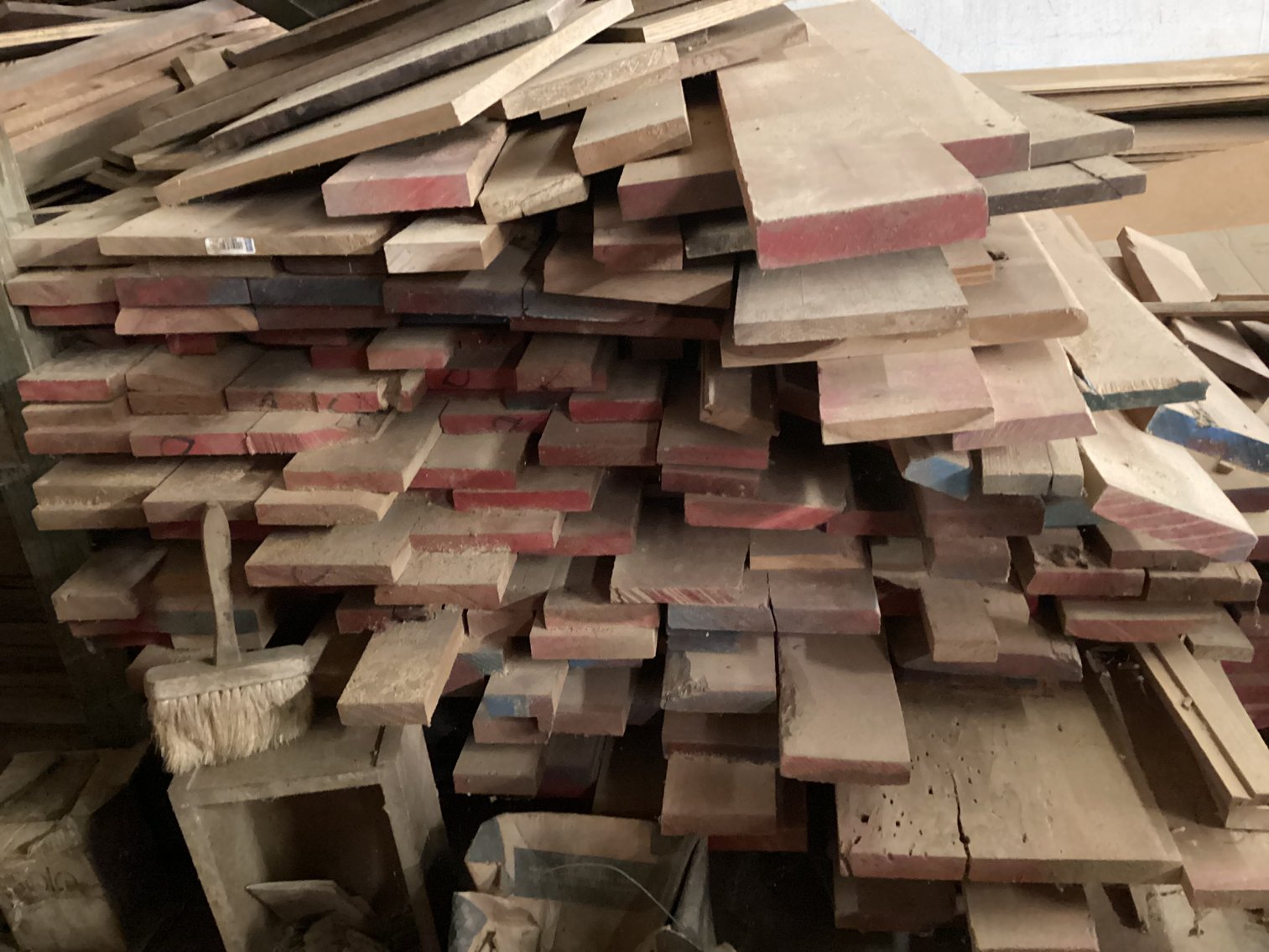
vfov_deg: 45.4
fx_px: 1137
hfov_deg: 58.3
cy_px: 476
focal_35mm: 31
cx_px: 634
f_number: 2.4
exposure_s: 1/15
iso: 640
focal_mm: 3.3
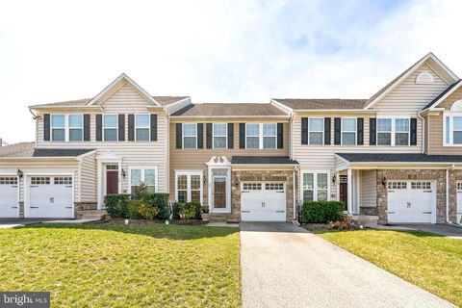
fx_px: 212
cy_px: 154
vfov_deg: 72.1
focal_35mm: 16
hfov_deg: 95.0
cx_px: 231
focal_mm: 16.5
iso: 640
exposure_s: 1/640
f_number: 11
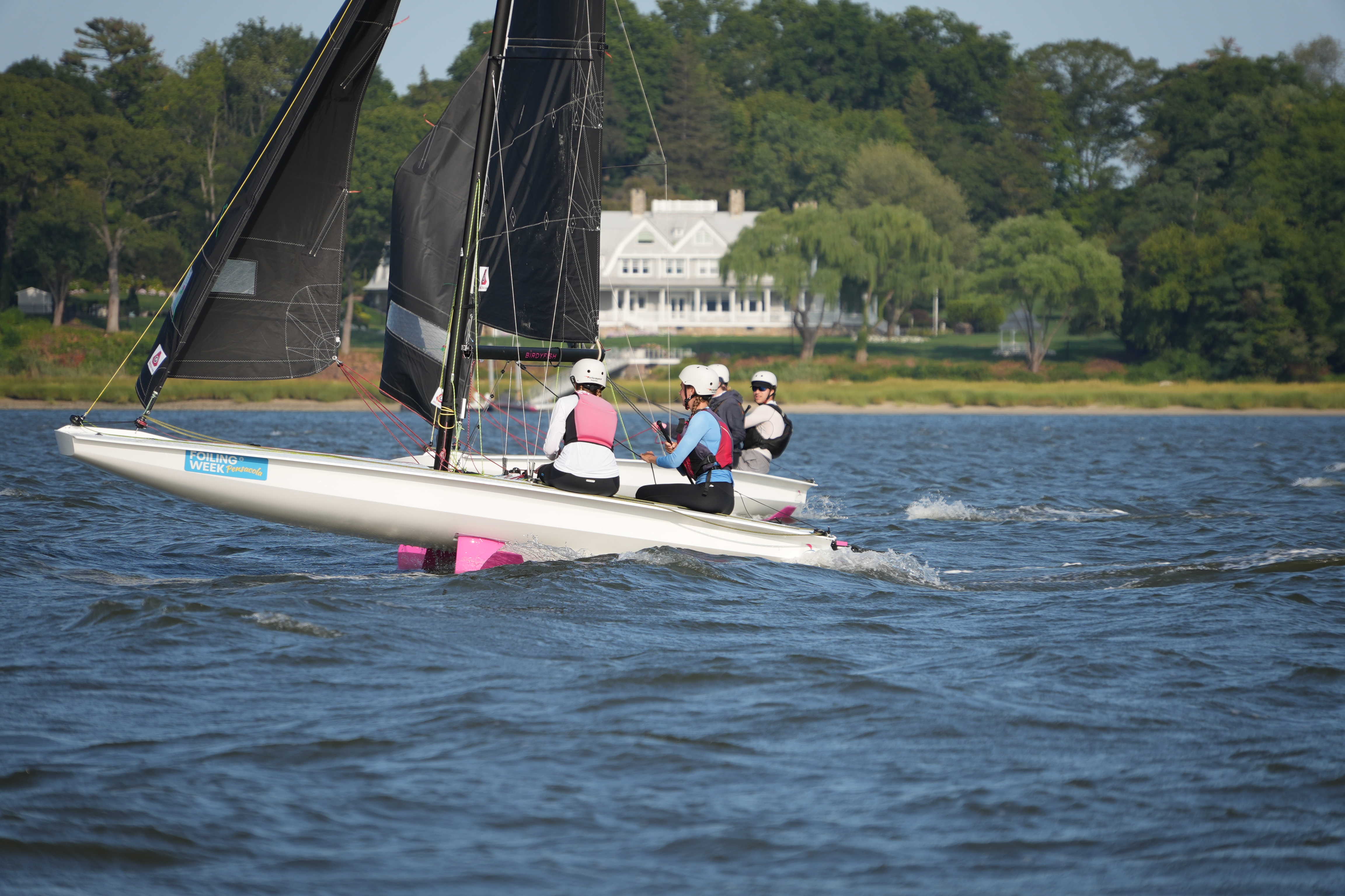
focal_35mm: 352
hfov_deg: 5.9
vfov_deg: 3.9
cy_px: 448
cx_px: 672
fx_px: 13150
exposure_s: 1/400
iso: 100
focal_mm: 234.8
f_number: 6.3
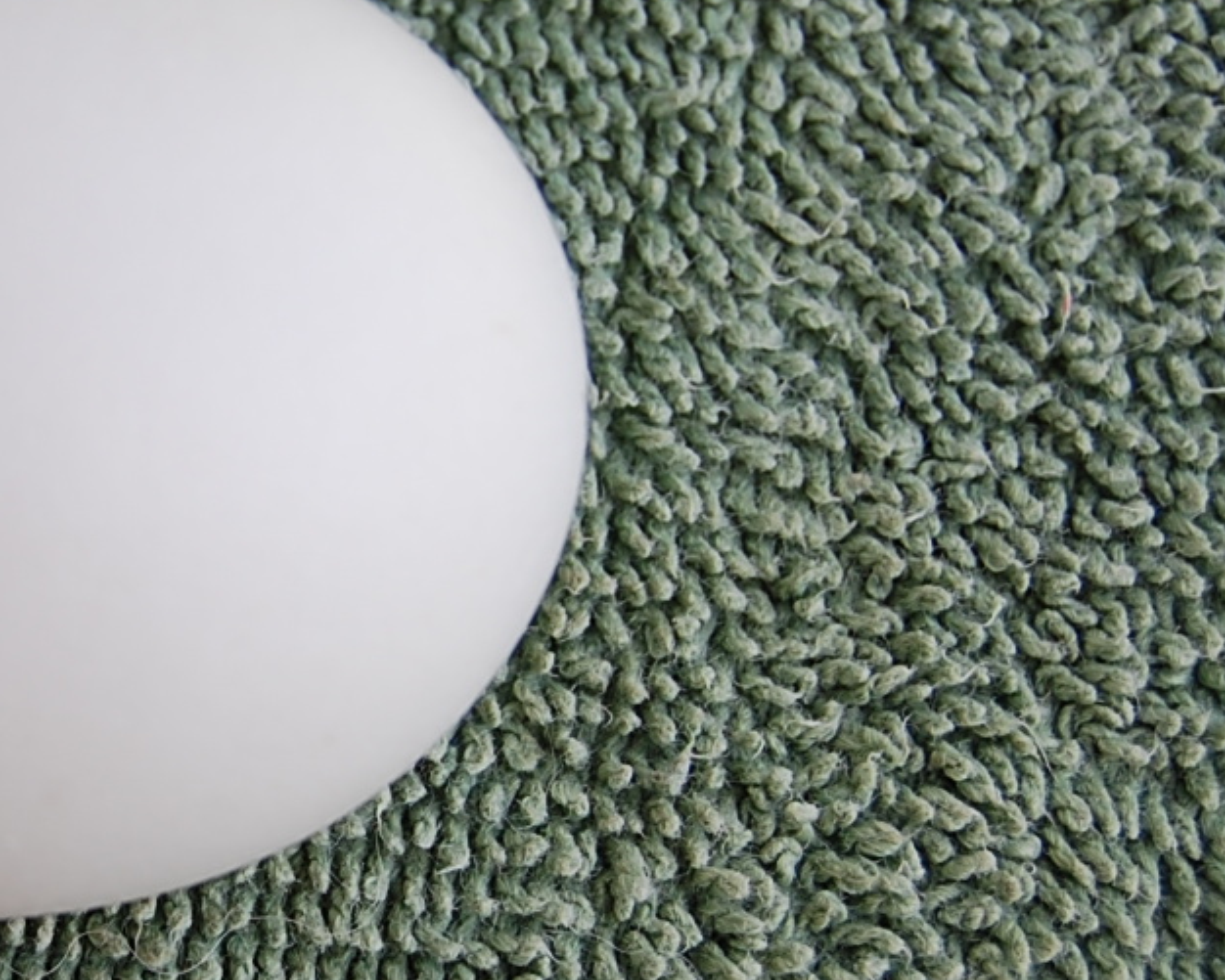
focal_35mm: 142
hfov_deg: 13.3
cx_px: -129
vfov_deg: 10.9
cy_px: 698
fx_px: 5149
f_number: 7.1
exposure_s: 1/200
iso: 200
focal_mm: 42
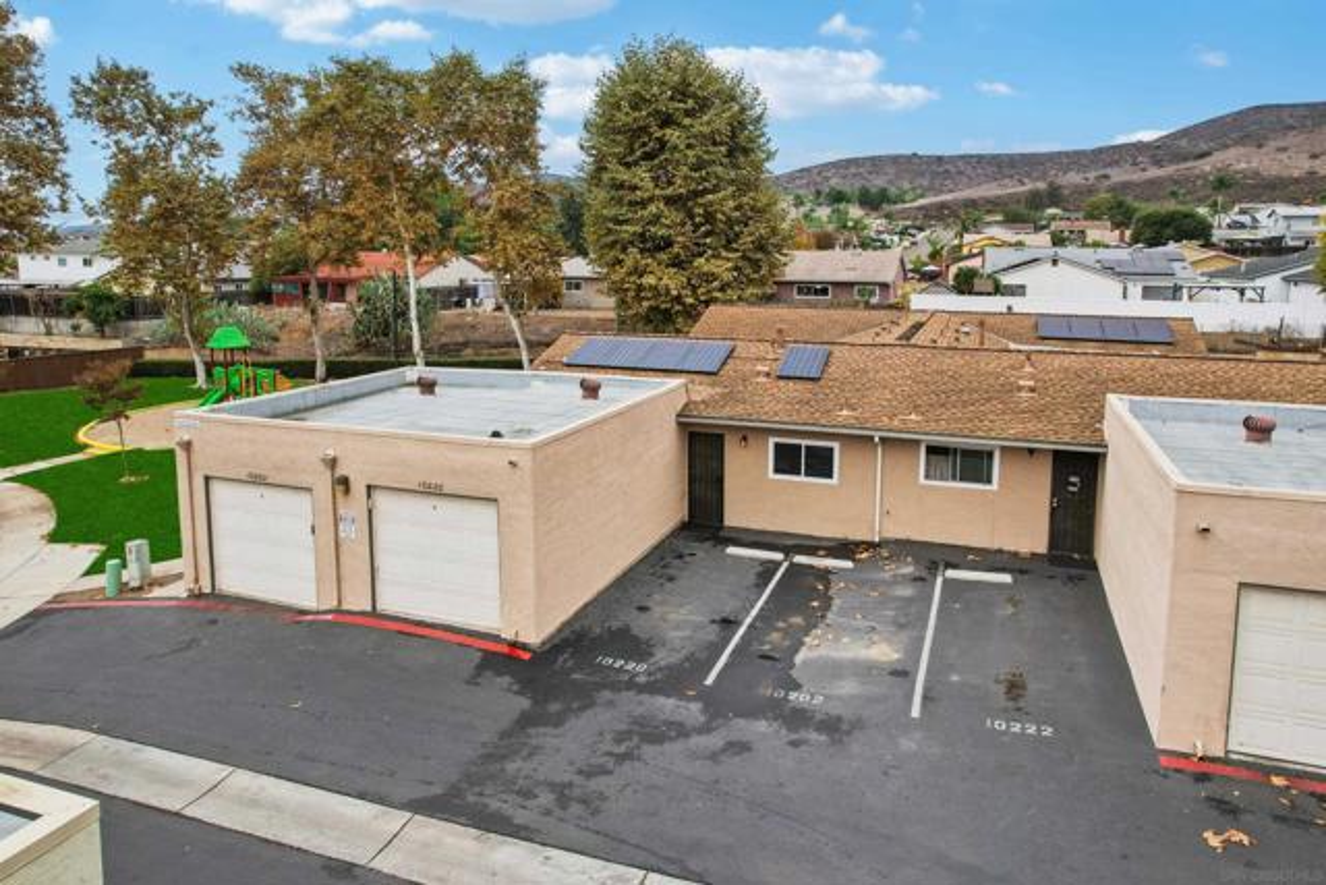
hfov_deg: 78.6
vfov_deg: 57.3
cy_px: 442
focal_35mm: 22
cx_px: 663
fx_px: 810
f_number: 2.8
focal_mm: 8.4
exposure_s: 1/1500
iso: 120
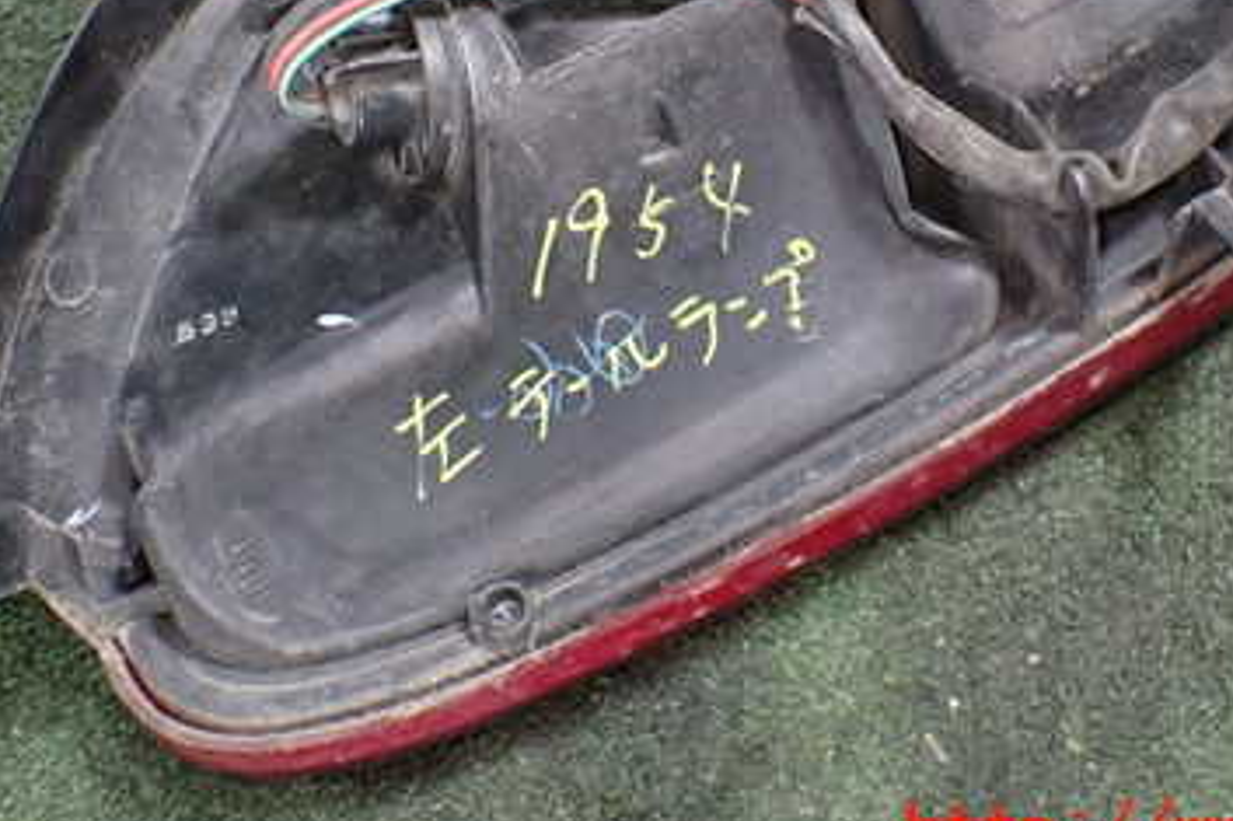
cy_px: 94
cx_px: 646
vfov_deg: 24.8
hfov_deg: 37.5
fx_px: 1814
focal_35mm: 53
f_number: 2.3
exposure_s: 1/50
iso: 800
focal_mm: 5.4
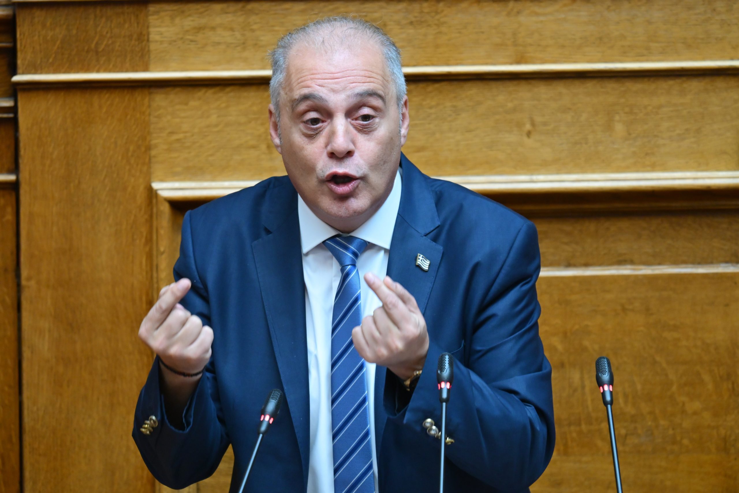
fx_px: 12316
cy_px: 246
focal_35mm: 600
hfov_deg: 3.4
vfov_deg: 2.3
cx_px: 370
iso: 5000
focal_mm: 600
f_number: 6.3
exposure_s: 1/250
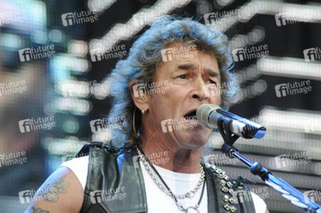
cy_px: 106
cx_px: 160
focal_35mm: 300
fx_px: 2673
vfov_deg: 4.6
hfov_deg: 6.9
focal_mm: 300
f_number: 9
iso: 2500
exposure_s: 1/250
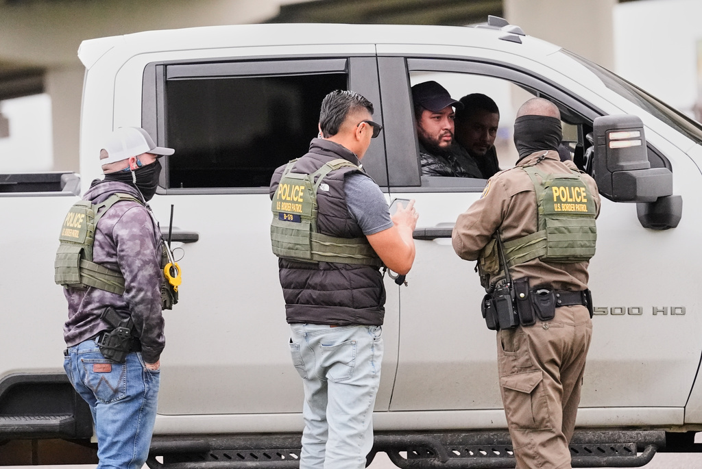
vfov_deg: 4.6
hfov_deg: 6.9
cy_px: 234
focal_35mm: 297
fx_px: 5797
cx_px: 351
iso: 5000
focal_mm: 198
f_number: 3.5
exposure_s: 1/10000
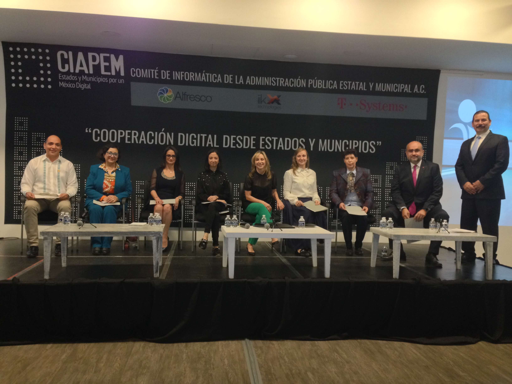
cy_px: 192
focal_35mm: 33
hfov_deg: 55.4
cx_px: 256
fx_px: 488
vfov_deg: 42.9
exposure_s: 1/20
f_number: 2.4
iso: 400
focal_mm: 4.12
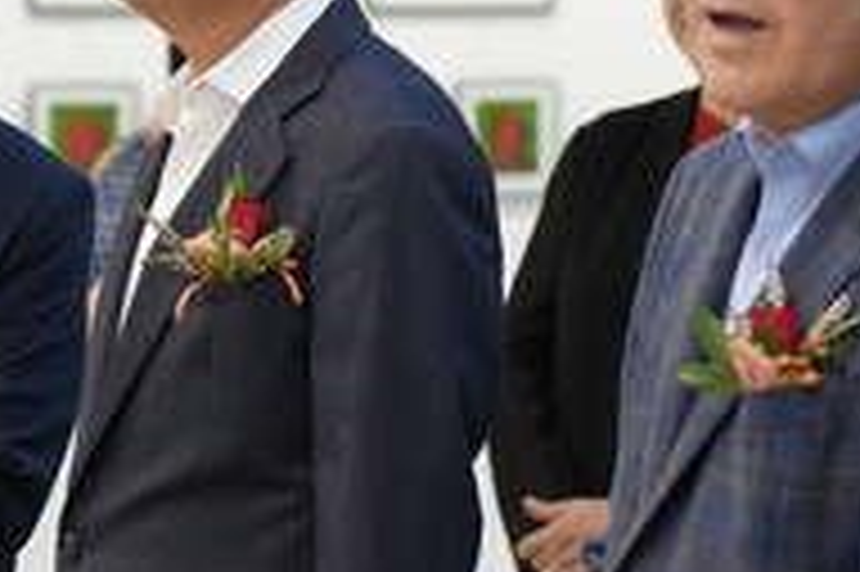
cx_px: 806
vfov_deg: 6.2
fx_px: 5251
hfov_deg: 9.3
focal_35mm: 220
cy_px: 198
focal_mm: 70
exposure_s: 1/160
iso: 1000
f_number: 4
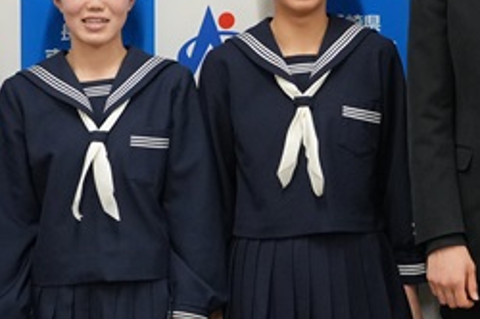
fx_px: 1482
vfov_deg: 12.2
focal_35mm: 111
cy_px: 43
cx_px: 323
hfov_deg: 18.3
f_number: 4.5
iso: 2000
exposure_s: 1/160
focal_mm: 29
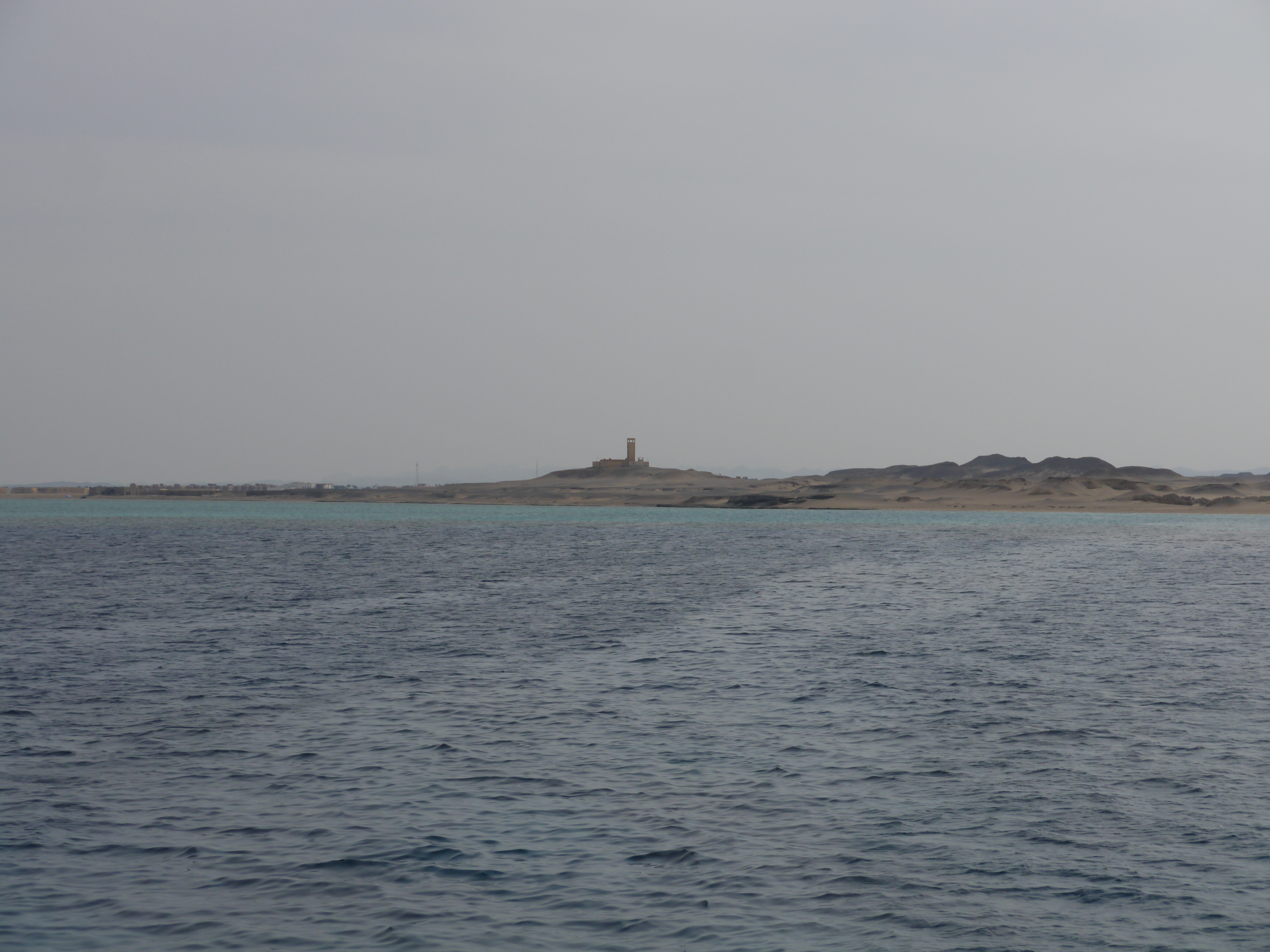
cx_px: 635
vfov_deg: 17.6
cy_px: 476
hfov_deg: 23.3
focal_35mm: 84
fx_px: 3082
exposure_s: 1/1300
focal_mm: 42
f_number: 9
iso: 160
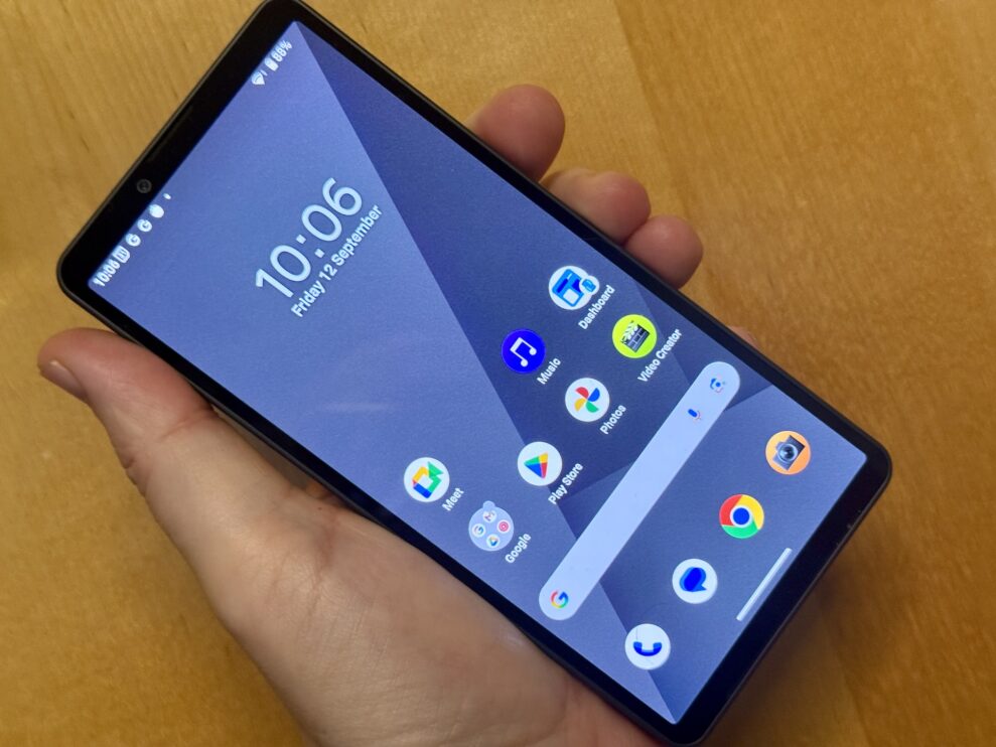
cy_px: 374
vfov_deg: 30.3
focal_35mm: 48
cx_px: 498
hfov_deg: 39.7
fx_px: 1381
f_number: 1.78
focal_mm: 6.76
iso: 320
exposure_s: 1/40
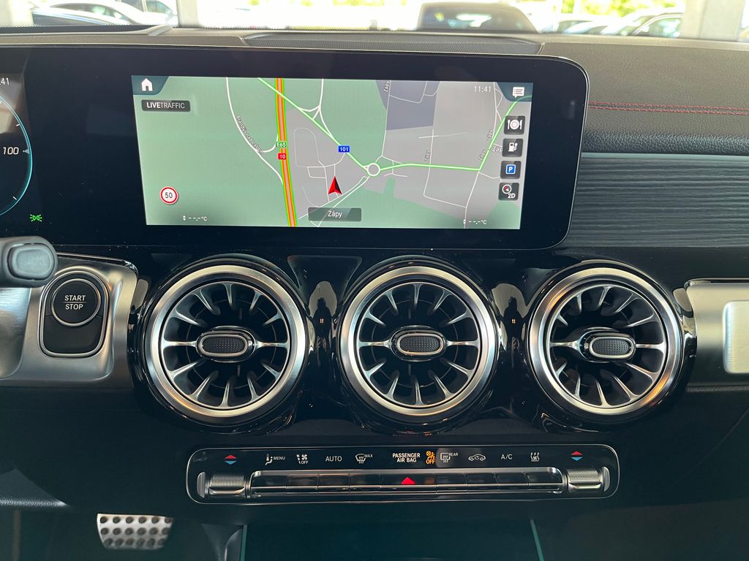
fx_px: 563
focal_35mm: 26
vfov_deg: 53.1
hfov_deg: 67.3
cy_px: 280
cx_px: 374
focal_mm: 5.1
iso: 125
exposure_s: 1/77
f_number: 1.6
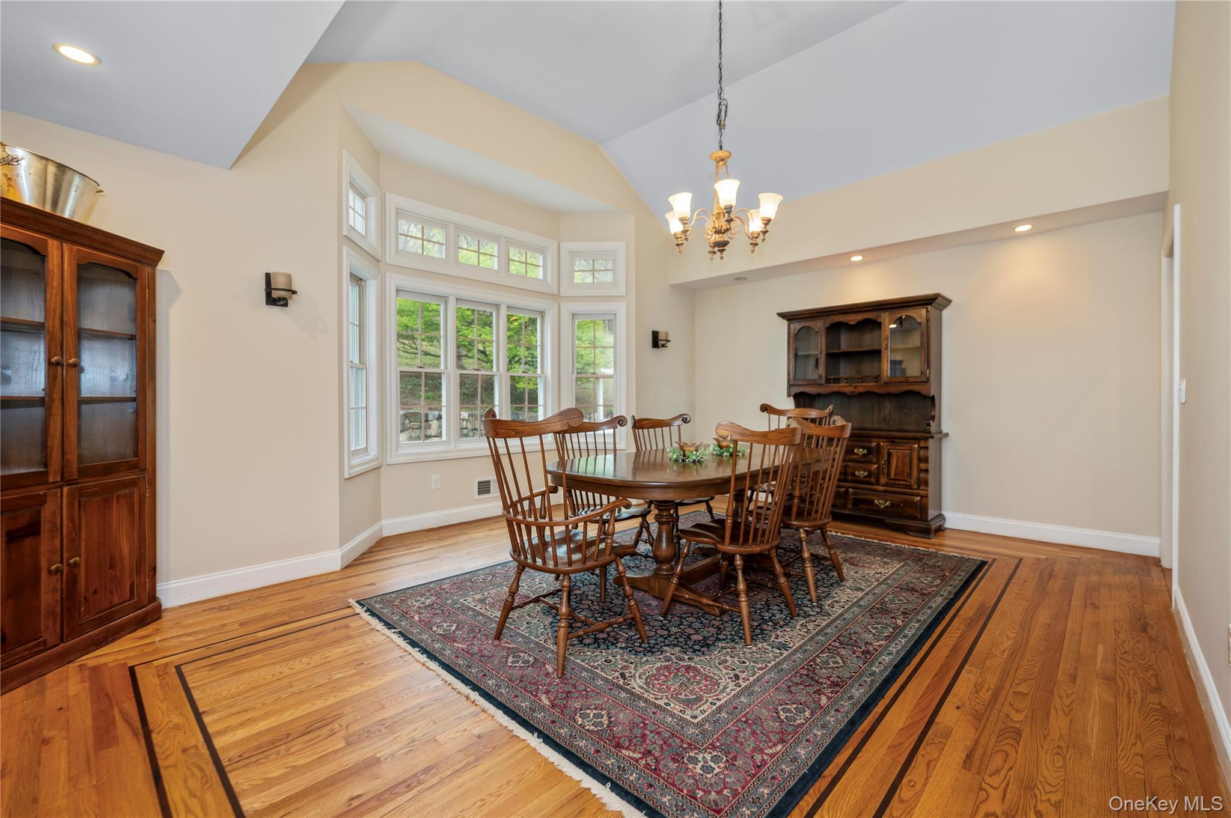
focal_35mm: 15
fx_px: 512
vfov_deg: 77.2
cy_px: 409
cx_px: 616
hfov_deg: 100.4
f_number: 3.2
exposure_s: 1/30
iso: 320
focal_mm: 15
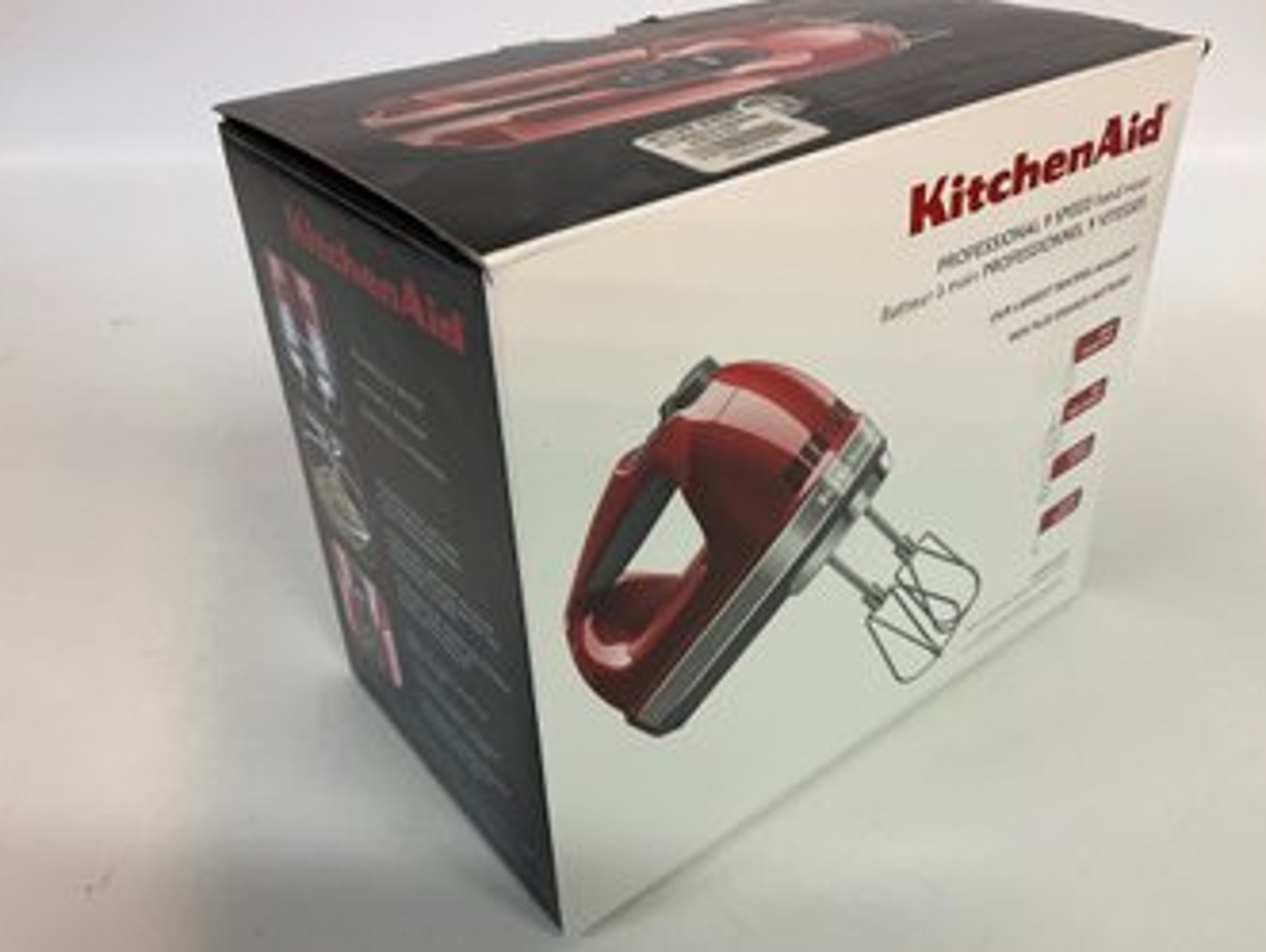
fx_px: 1098
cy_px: 480
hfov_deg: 59.9
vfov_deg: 46.9
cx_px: 629
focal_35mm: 30
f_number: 1.8
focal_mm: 3
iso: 80
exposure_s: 1/60
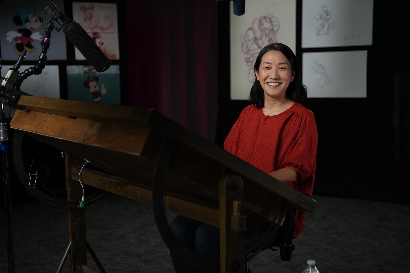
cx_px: 205
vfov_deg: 24.7
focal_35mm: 55
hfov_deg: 36.4
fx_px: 623
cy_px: 136
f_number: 2.8
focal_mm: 54.7
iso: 1000
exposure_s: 1/100
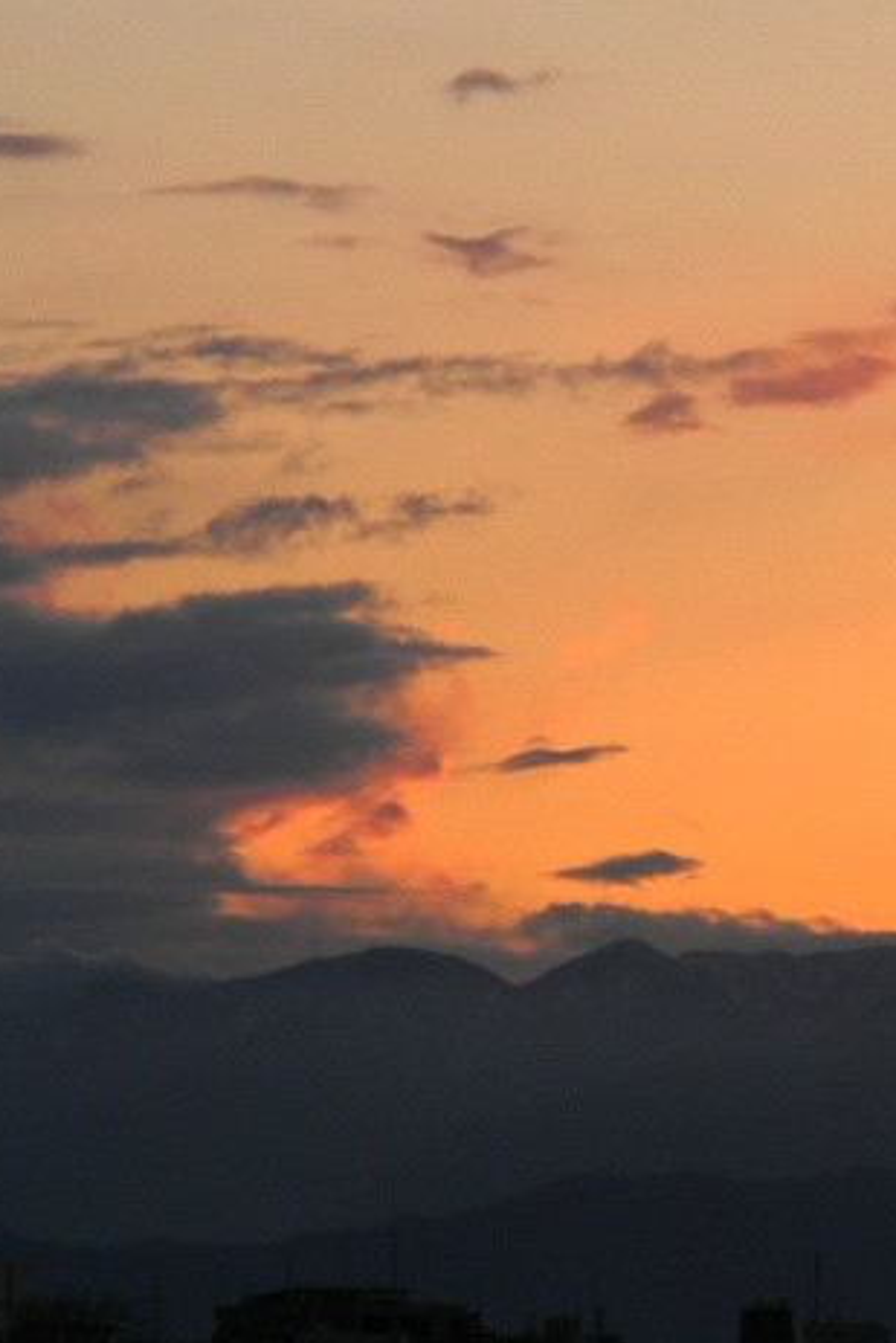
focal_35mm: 421
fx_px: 15704
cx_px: 1047
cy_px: 577
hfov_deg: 3.3
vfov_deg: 4.9
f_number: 5.2
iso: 80
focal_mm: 33.1
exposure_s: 1/94.2
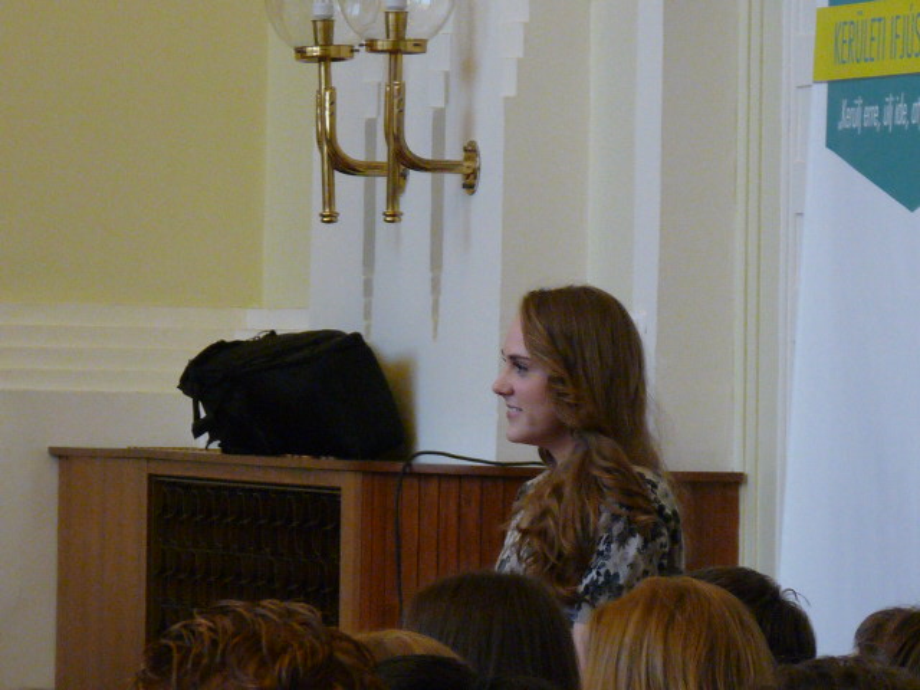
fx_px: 6538
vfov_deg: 6.0
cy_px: 345
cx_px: 460
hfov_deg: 8.0
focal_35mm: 246
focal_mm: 24.5
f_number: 3.6
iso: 400
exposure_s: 1/40
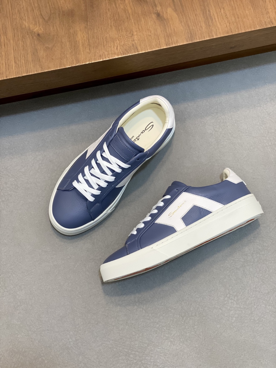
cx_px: 138
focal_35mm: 52
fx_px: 553
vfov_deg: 36.8
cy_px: 184
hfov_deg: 28.0
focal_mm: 6
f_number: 2
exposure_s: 1/100
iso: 125
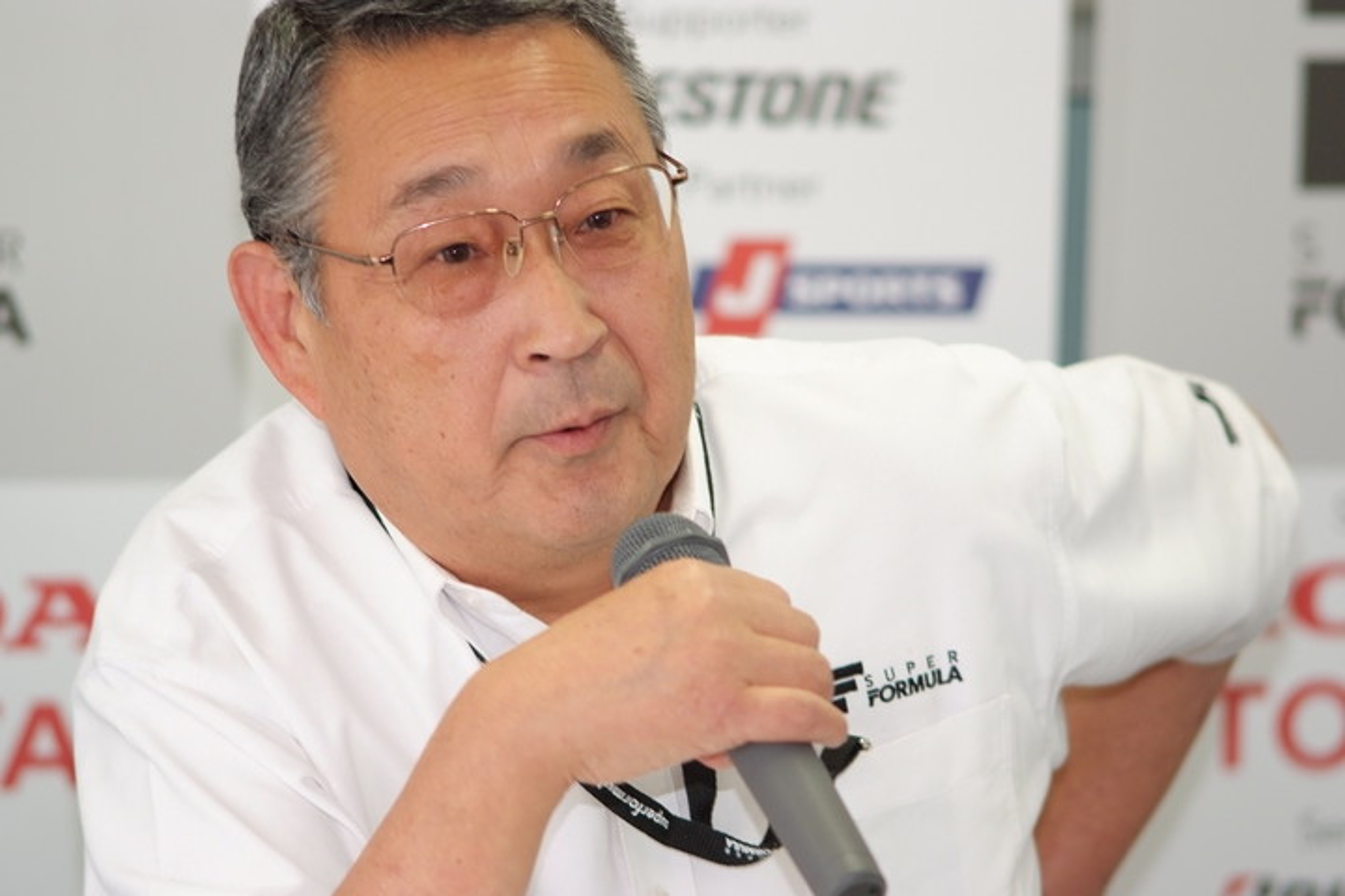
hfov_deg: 7.6
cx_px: 672
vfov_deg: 5.1
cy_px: 448
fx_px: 10087
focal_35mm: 270
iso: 800
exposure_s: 1/125
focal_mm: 180
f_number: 2.8
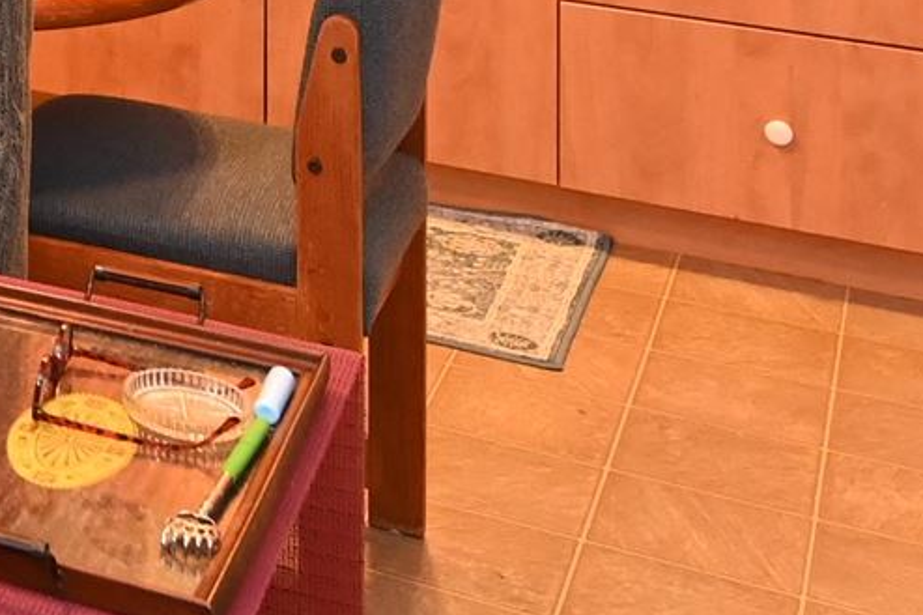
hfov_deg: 18.8
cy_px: -582
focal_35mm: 87
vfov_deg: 13.6
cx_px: -680
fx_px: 2230
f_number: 4
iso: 2000
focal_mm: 14
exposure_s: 1/60
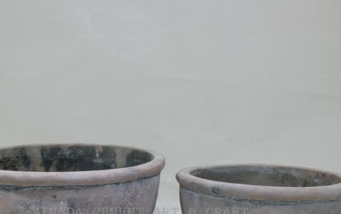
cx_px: 141
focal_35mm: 57
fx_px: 530
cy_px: 212
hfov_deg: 35.6
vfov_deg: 22.0
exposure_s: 1/344
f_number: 2.2
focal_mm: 4.15
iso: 32
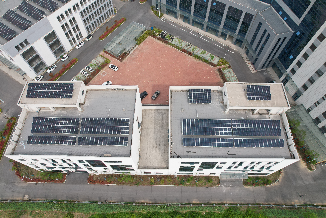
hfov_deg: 78.6
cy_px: 109
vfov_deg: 57.2
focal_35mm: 22
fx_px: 199
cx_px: 163
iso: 150
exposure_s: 1/2000
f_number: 2.8
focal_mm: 8.38
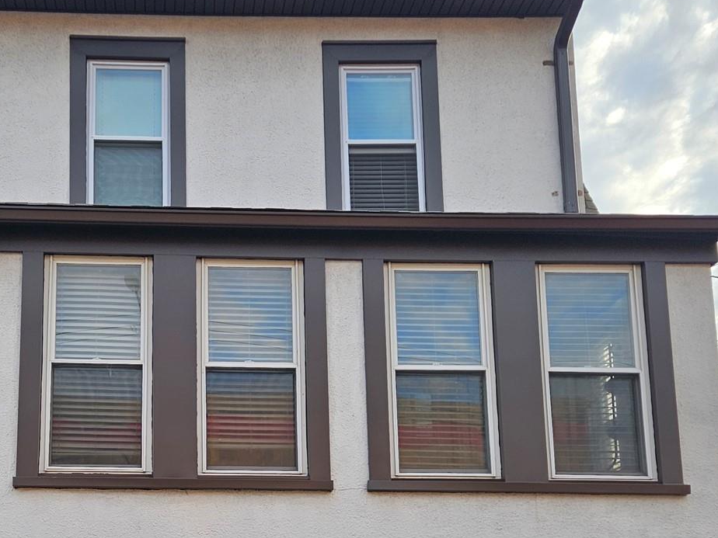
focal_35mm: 51
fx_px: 1058
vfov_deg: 27.5
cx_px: 180
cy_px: 485
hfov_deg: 36.6
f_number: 1.8
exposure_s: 1/326
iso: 25
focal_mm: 5.4
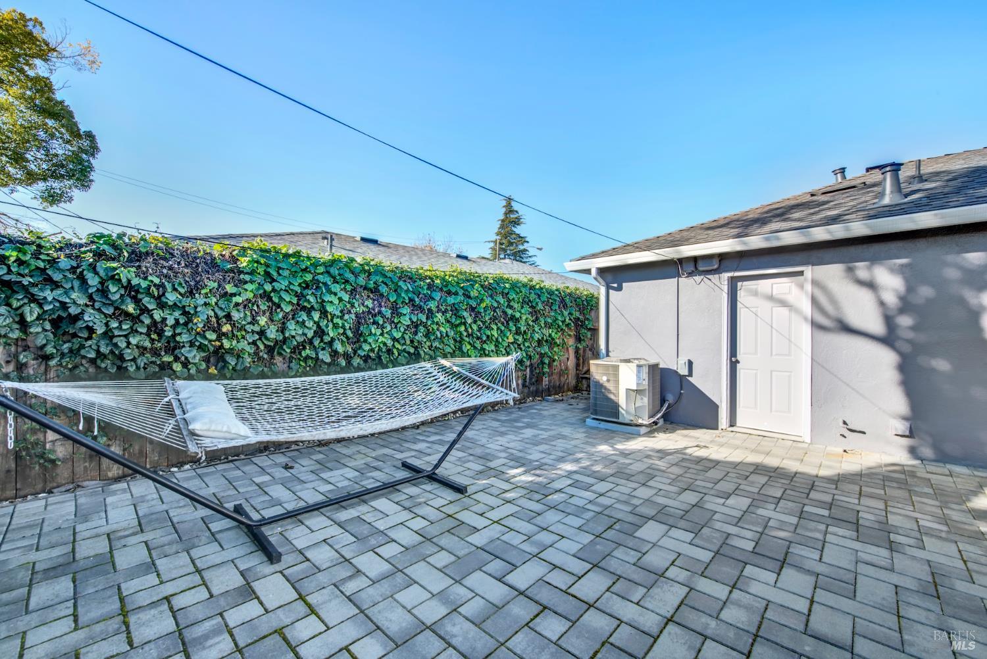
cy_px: 330
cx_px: 494
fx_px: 384
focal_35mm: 14
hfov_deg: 104.2
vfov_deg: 81.3
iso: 100
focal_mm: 14
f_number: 14
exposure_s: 1/30
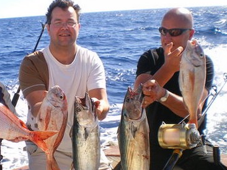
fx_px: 406
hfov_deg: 30.7
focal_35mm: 62
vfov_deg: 23.6
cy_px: 94
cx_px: 57
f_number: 4.6
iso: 50
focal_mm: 6.3
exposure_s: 1/320
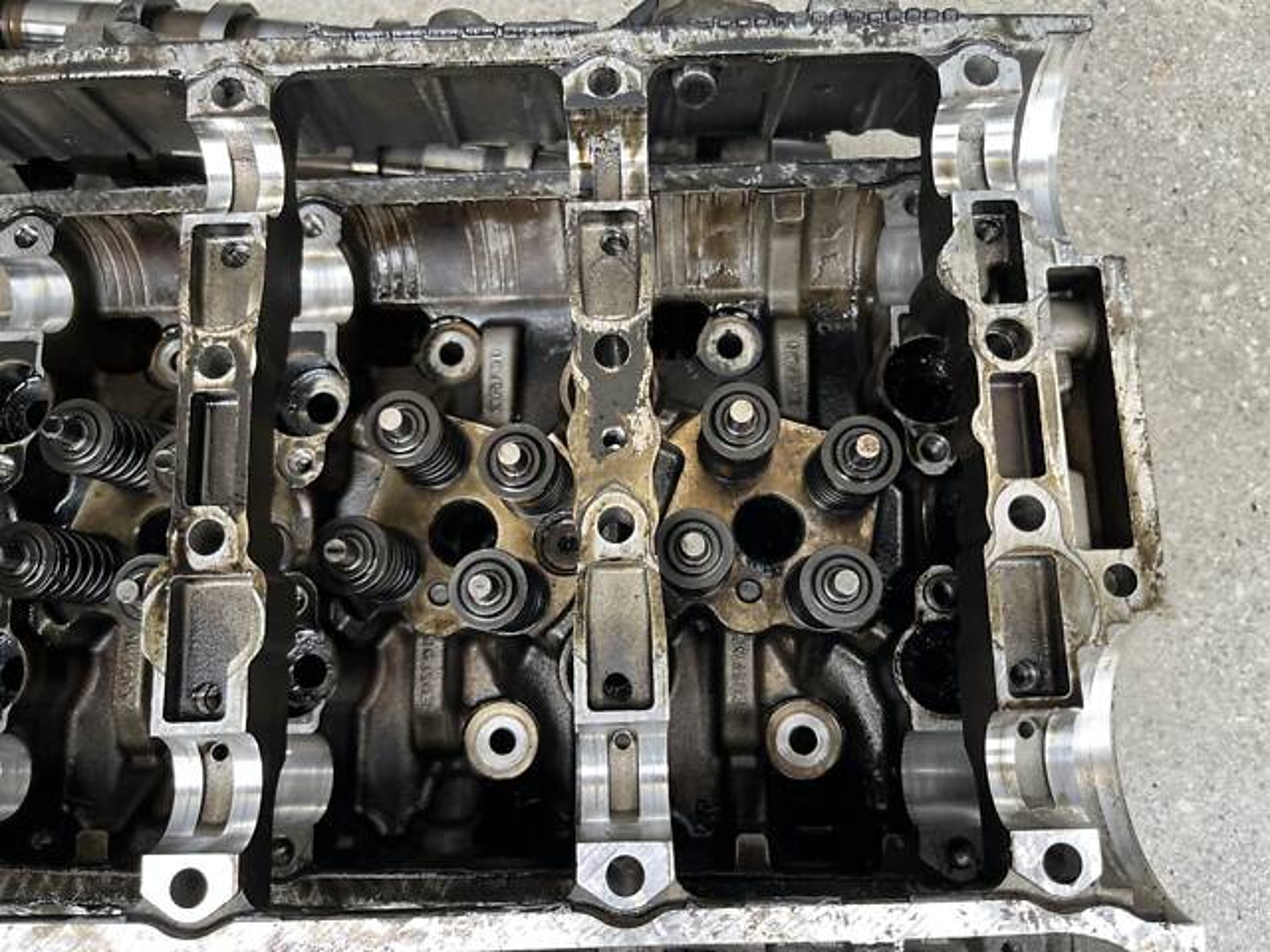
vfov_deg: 53.1
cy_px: 476
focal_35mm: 26
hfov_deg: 67.3
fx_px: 954
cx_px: 635
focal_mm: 5.1
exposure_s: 1/121
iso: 100
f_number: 1.6
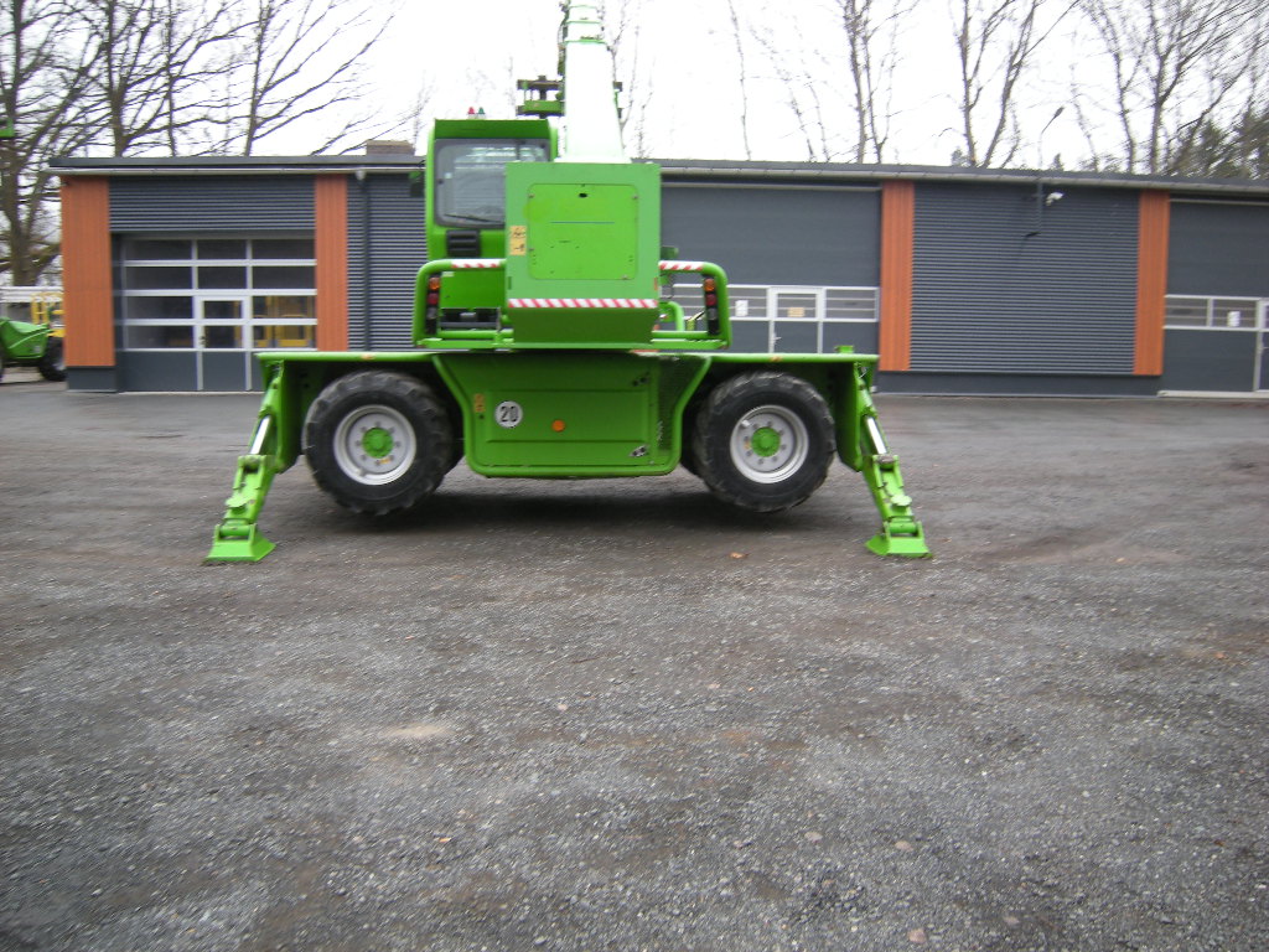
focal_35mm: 28
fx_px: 1026
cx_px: 634
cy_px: 476
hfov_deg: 63.4
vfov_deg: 49.7
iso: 64
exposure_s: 1/76.8
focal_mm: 4.7
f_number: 2.8
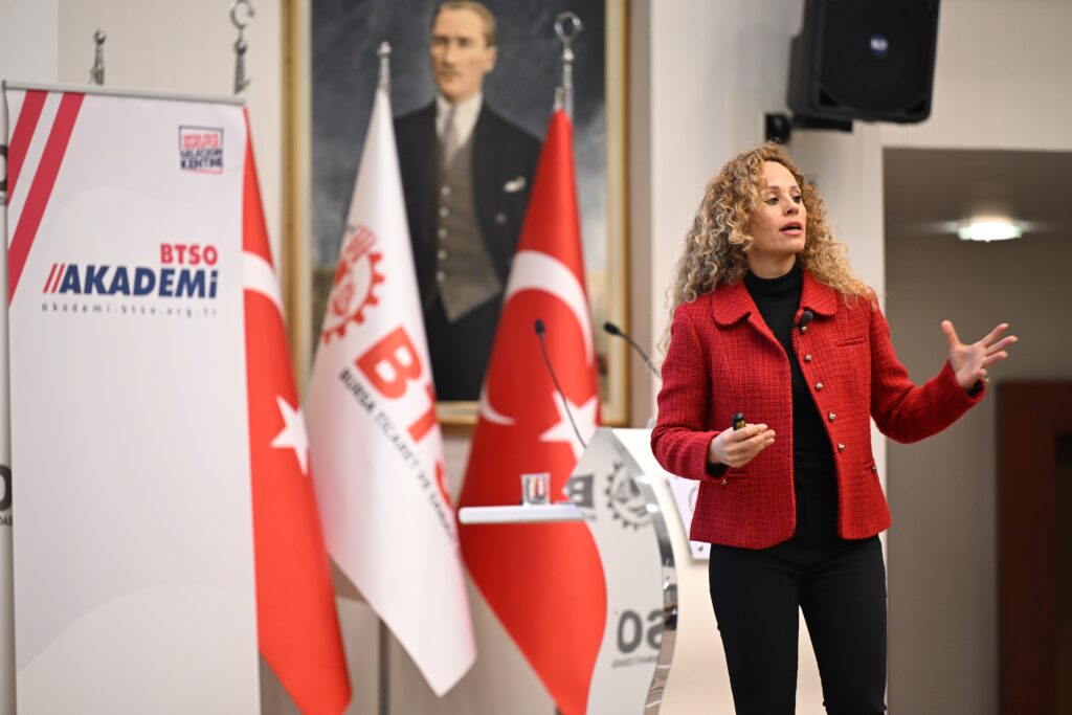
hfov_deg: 10.5
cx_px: 536
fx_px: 5807
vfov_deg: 7.0
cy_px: 358
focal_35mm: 195
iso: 1250
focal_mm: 195
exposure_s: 1/100
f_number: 2.8
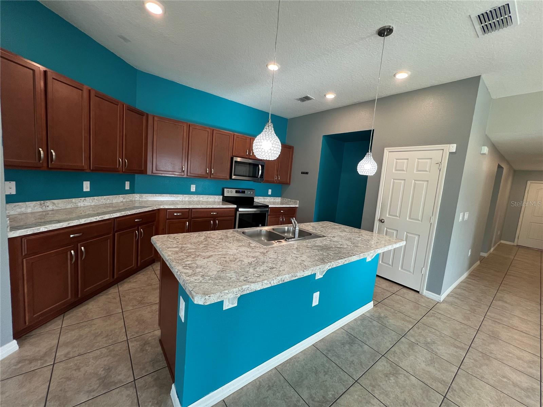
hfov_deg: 106.2
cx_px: 272
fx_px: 204
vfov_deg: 89.9
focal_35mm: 13
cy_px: 204
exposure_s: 1/120
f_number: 1.8
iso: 250
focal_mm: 1.57
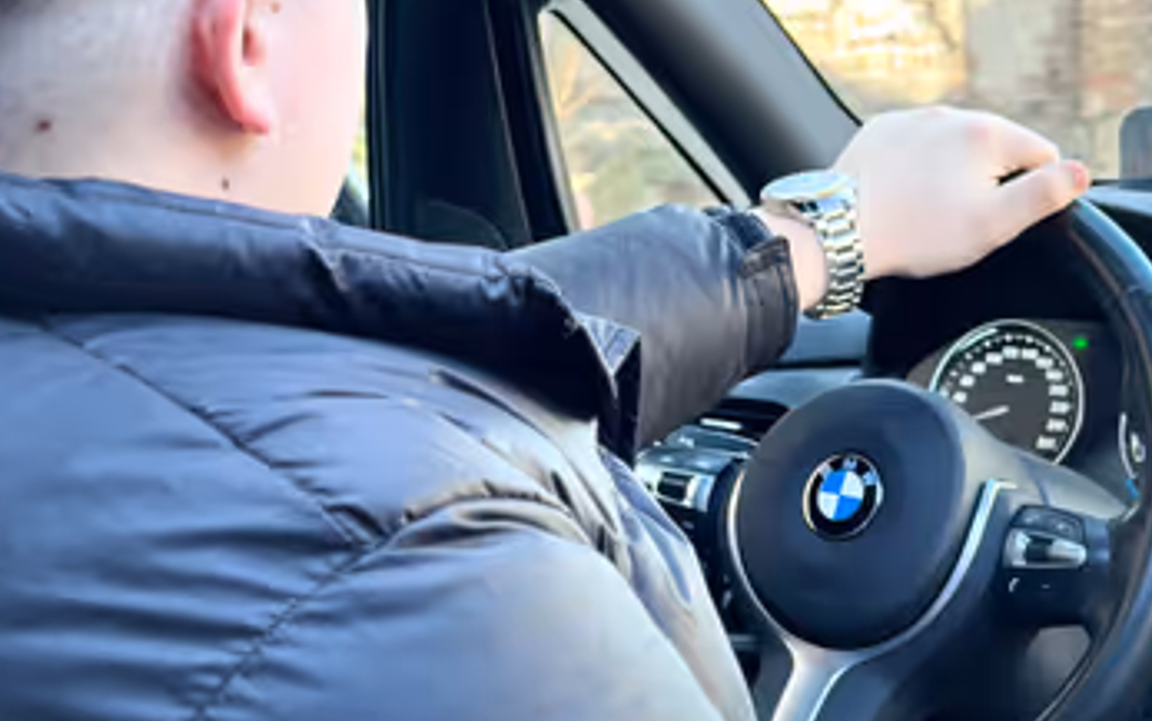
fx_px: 2763
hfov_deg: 23.5
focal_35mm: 88
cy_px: 106
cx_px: 644
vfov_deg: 14.7
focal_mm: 6.86
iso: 100
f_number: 1.78
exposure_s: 1/121
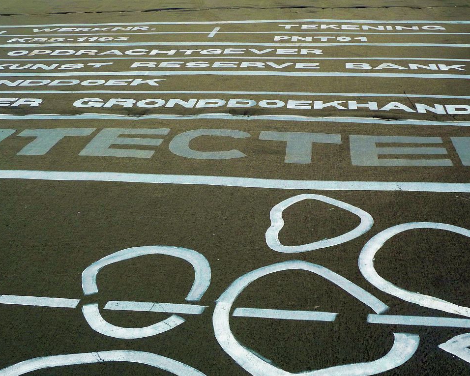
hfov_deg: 40.3
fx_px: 640
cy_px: 188
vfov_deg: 32.8
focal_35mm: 46
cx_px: 222
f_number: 4
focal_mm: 7.3
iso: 80
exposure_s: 1/160
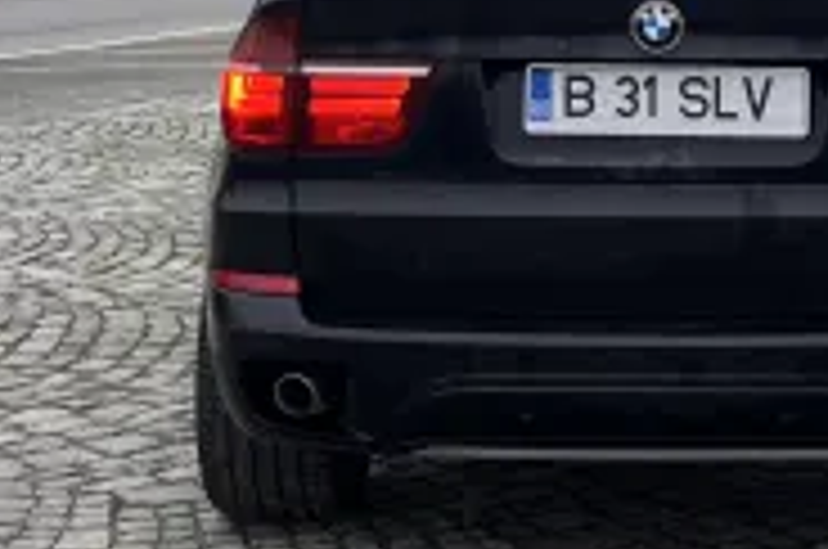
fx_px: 1217
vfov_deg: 25.0
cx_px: 644
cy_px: 104
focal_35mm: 53
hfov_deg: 36.5
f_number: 1.5
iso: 32
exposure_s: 1/121
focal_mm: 5.7
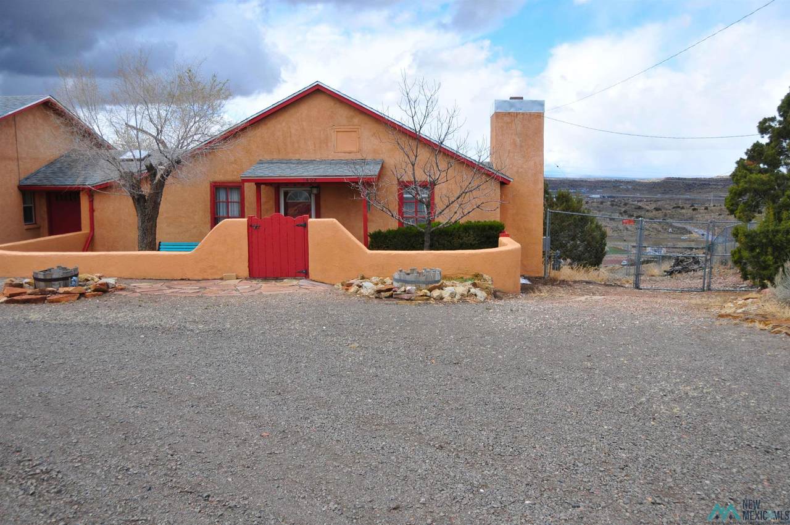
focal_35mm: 30
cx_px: 395
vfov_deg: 43.5
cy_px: 262
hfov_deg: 62.0
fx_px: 657
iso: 200
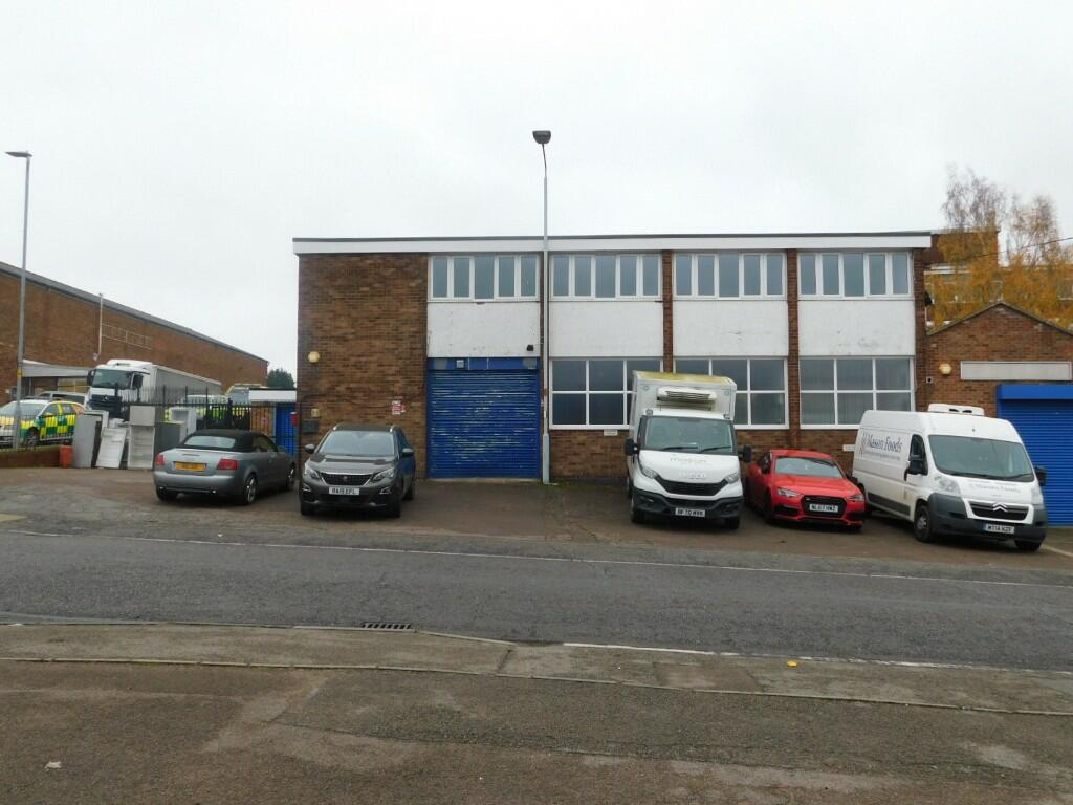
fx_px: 930
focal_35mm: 30
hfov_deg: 60.0
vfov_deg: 46.8
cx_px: 536
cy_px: 402
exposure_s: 1/80
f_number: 3.2
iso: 125
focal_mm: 5.3
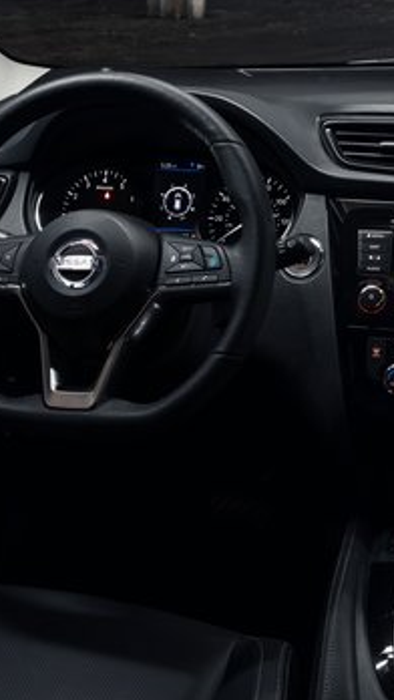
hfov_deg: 21.4
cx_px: 139
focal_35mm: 56
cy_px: 352
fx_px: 1039
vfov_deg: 37.2
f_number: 10
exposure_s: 8
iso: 100
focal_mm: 31
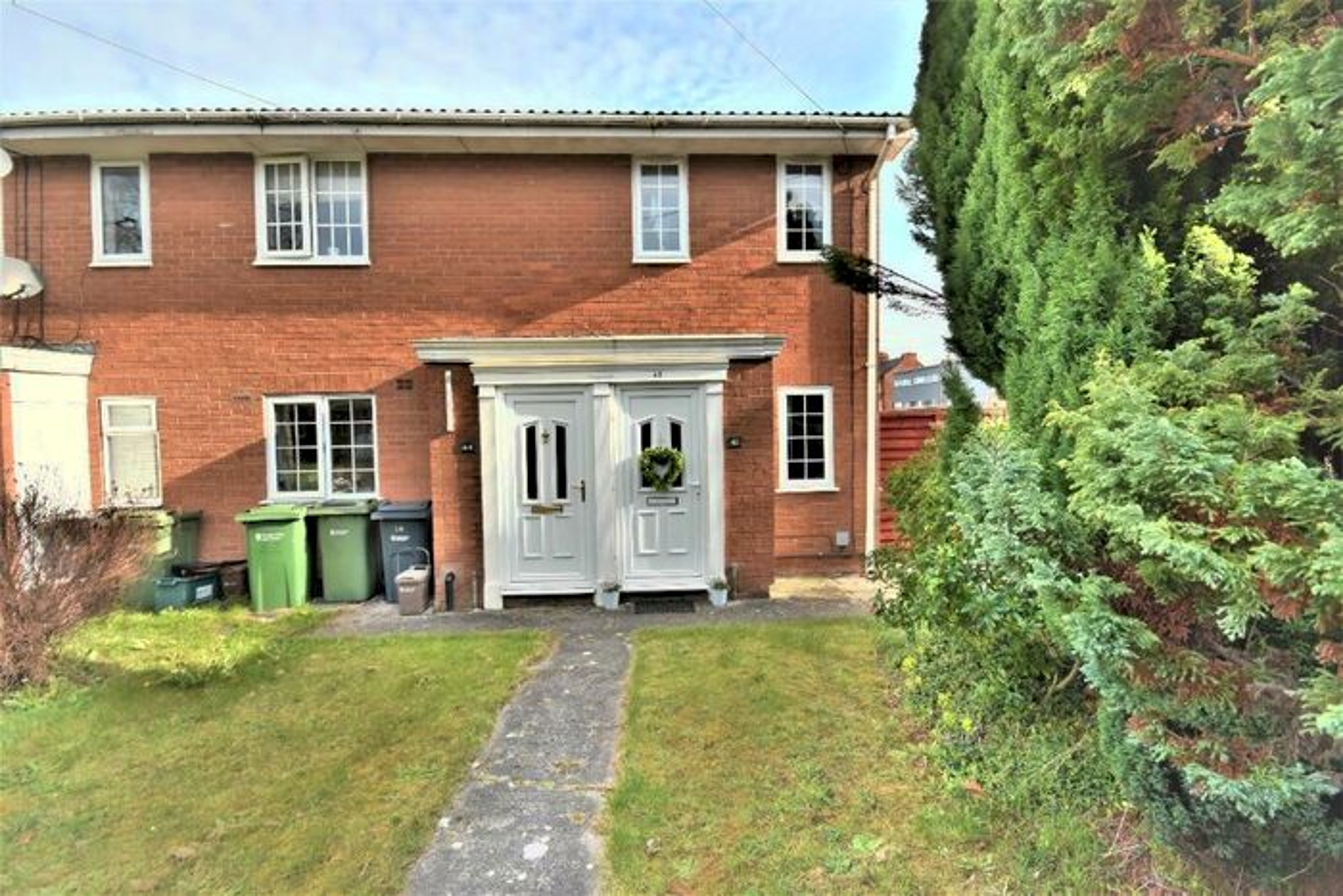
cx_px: 672
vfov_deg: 77.4
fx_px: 560
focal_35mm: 15
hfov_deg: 100.4
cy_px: 448
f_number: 10
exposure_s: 1/400
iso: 800
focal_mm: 10
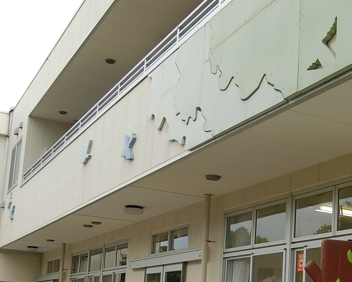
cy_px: 220
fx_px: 615
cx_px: 245
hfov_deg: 31.6
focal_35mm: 59
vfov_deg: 25.4
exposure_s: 1/320
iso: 80
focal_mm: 4.06
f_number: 2.7
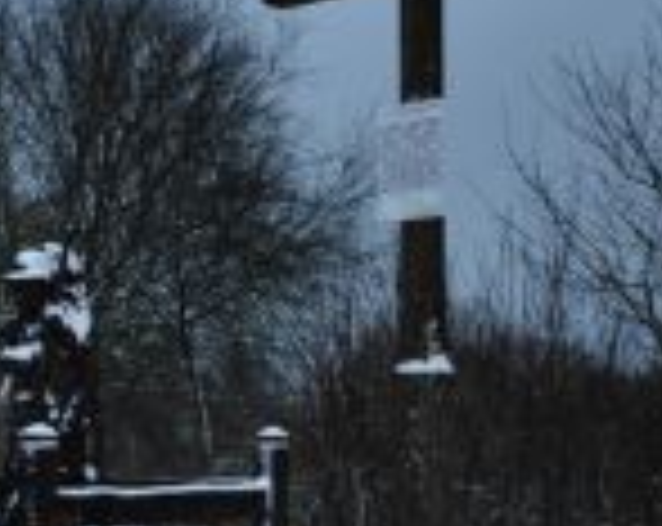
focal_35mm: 78
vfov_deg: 19.5
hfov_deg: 24.0
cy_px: 351
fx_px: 1525
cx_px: 108
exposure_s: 1/100
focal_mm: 18
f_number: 3.5
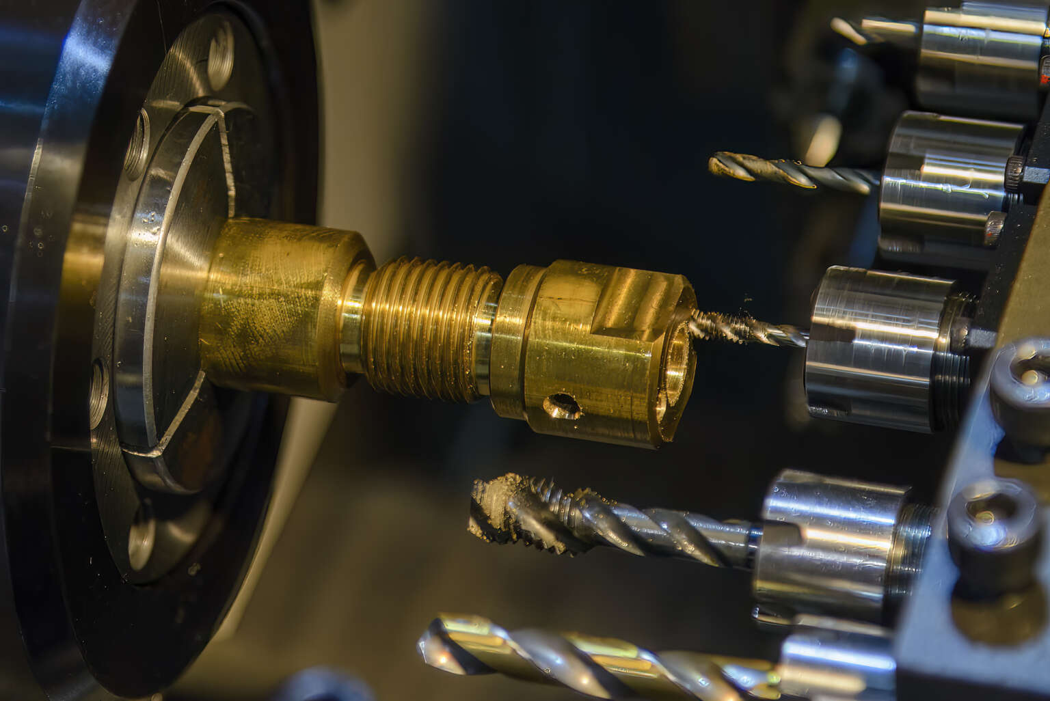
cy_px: 350
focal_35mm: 120
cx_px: 525
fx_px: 3502
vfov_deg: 11.4
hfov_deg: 17.1
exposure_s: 1/320
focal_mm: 120
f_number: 4
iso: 1250
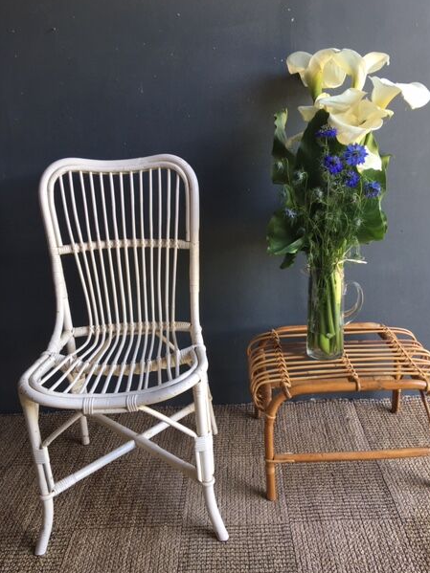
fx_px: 514
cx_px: 228
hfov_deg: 45.4
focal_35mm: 31
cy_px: 295
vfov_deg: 58.4
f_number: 2.2
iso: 32
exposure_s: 1/50
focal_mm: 4.15
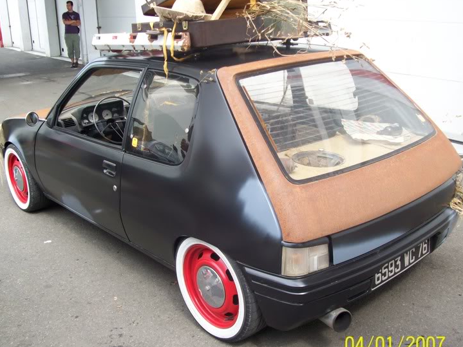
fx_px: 535
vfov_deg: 35.9
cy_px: 189
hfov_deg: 46.8
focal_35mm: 40
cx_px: 225
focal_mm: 6
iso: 80
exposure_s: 1/197
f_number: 2.7
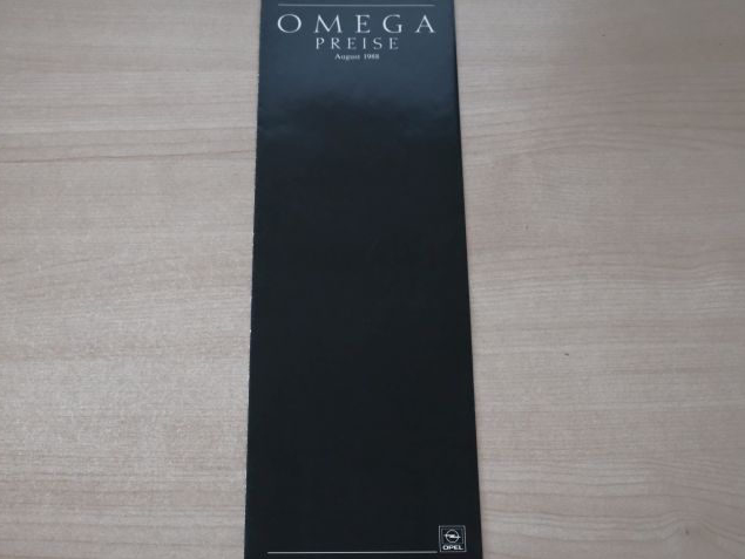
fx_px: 1055
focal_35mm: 49
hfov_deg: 38.9
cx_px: 353
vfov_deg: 29.7
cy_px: 280
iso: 6400
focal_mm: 30.2
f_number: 7.1
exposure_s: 1/28
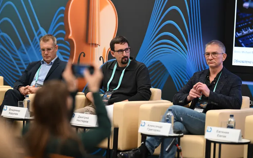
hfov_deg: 15.0
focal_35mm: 139
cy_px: 76
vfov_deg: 9.4
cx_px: 126
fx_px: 958
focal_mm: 135
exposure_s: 1/250
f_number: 1.8
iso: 1000
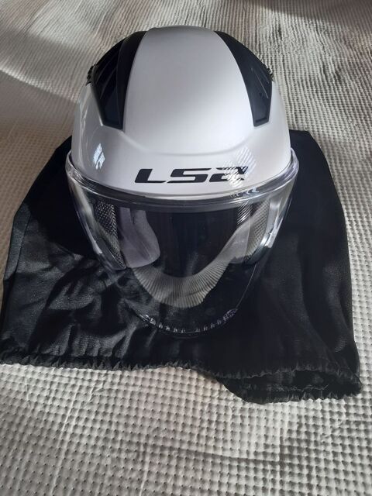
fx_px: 373
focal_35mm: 26
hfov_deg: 53.1
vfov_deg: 67.3
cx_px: 186
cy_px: 248
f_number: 1.7
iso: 40
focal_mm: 3.92
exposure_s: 1/104
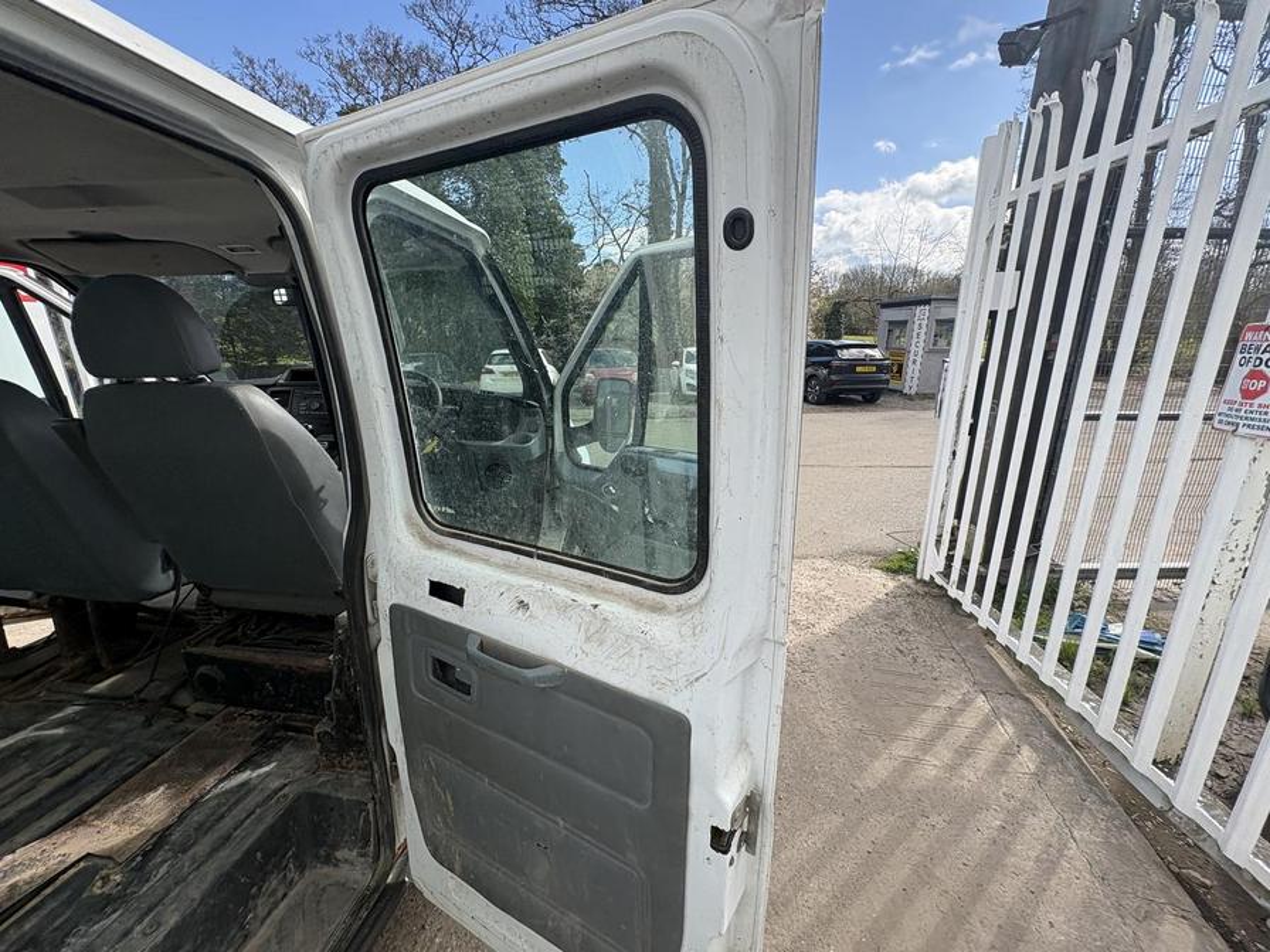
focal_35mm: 14
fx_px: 514
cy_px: 476
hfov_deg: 102.1
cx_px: 635
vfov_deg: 85.7
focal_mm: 2.22
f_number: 2.2
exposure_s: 1/812
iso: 40
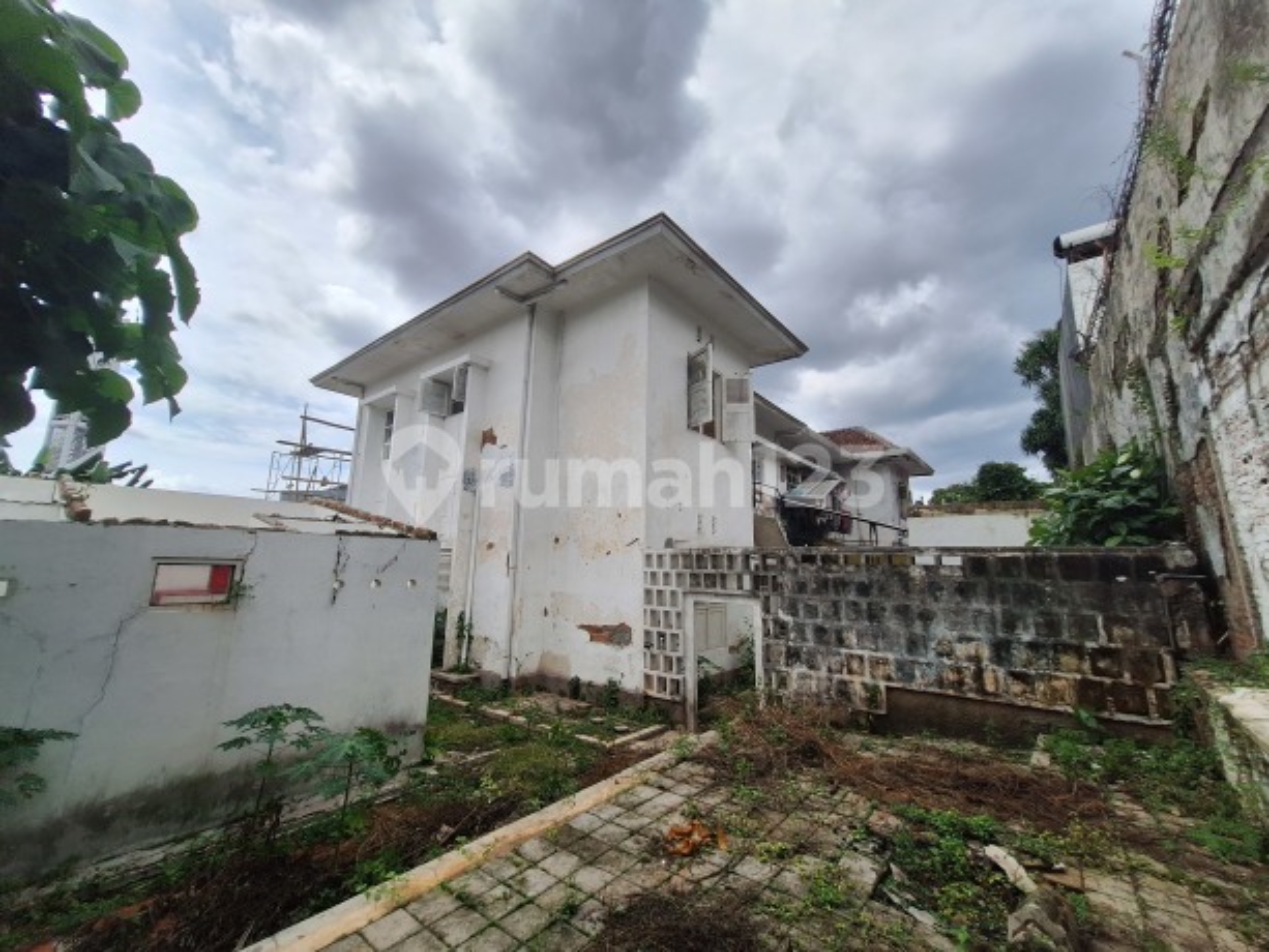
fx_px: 477
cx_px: 634
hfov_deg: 106.2
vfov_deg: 89.9
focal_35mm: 13
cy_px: 476
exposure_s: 1/2375
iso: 40
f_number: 2.2
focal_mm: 1.74
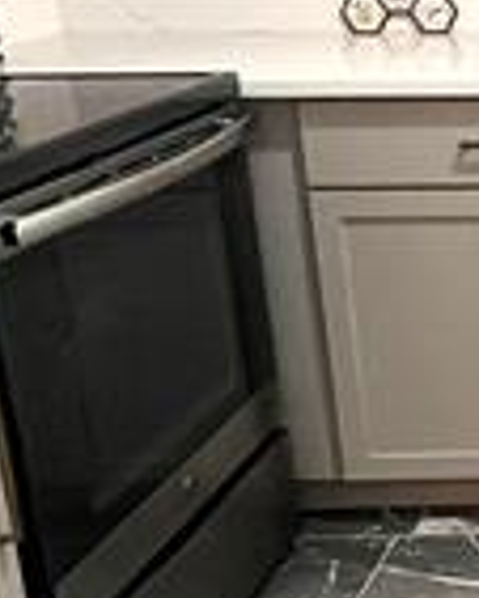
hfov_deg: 17.4
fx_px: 1221
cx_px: 899
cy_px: 254
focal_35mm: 69
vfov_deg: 27.5
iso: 400
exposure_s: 1/60
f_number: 1.8
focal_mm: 1.57
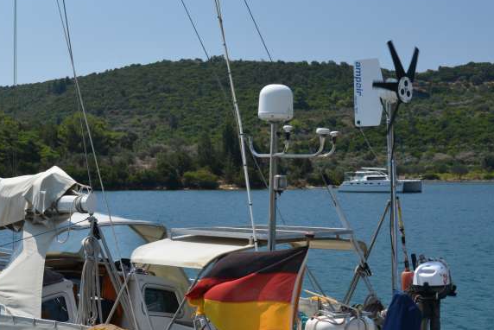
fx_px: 892
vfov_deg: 20.9
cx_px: 163
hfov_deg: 30.7
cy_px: 180
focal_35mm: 65
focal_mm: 31
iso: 640
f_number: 13
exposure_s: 1/320
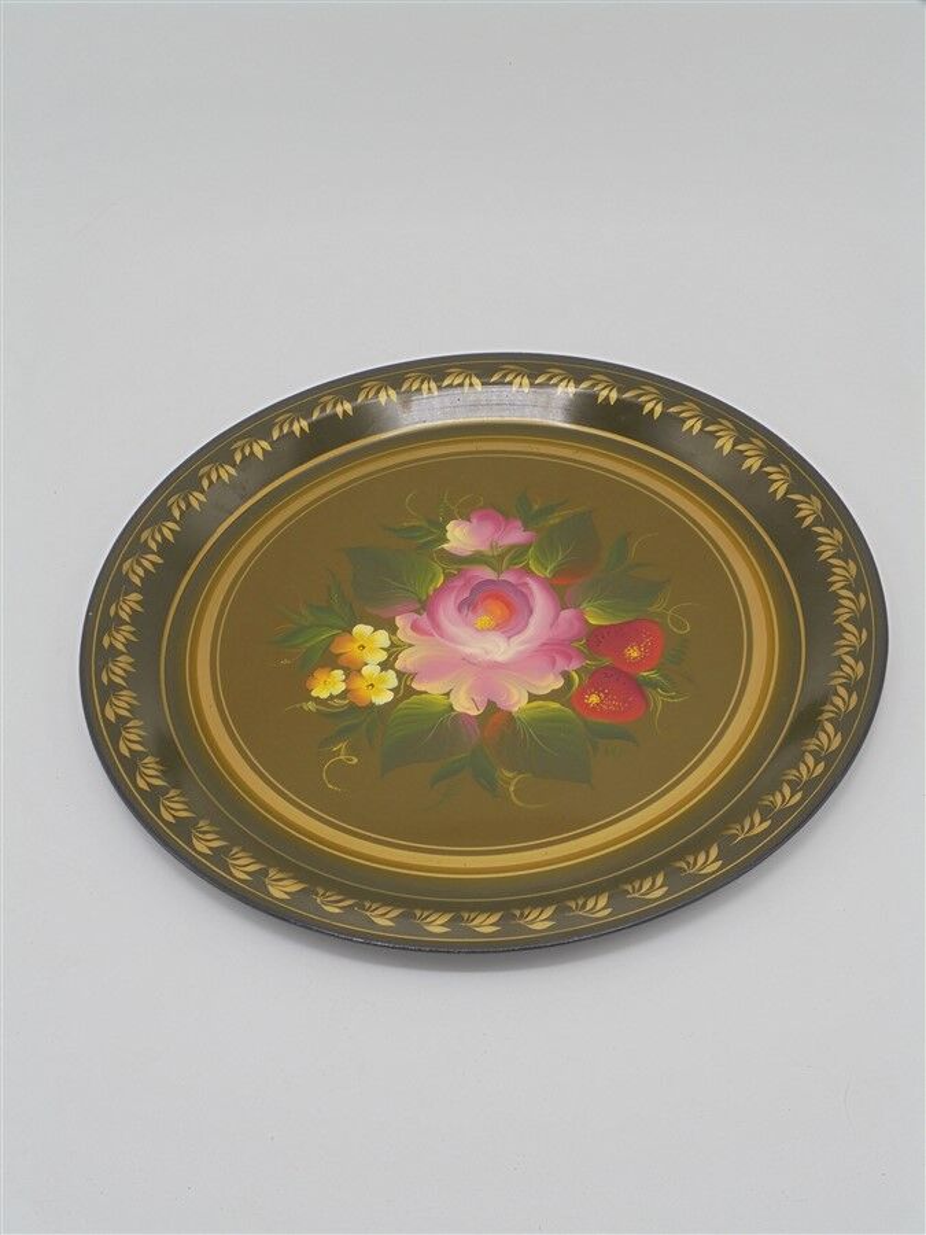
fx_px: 1997
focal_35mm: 56
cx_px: 463
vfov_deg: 34.3
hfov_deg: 26.1
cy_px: 618
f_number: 5.2
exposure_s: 1/125
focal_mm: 10.1
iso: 100
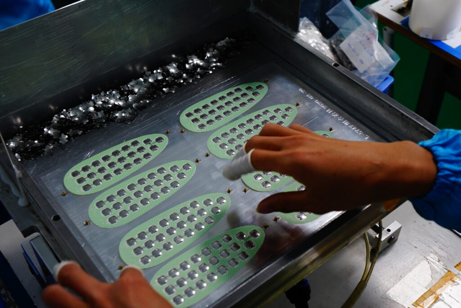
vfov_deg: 31.2
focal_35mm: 43
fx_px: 551
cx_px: 230
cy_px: 154
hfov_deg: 45.4
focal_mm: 29
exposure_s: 1/30
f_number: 4
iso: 400
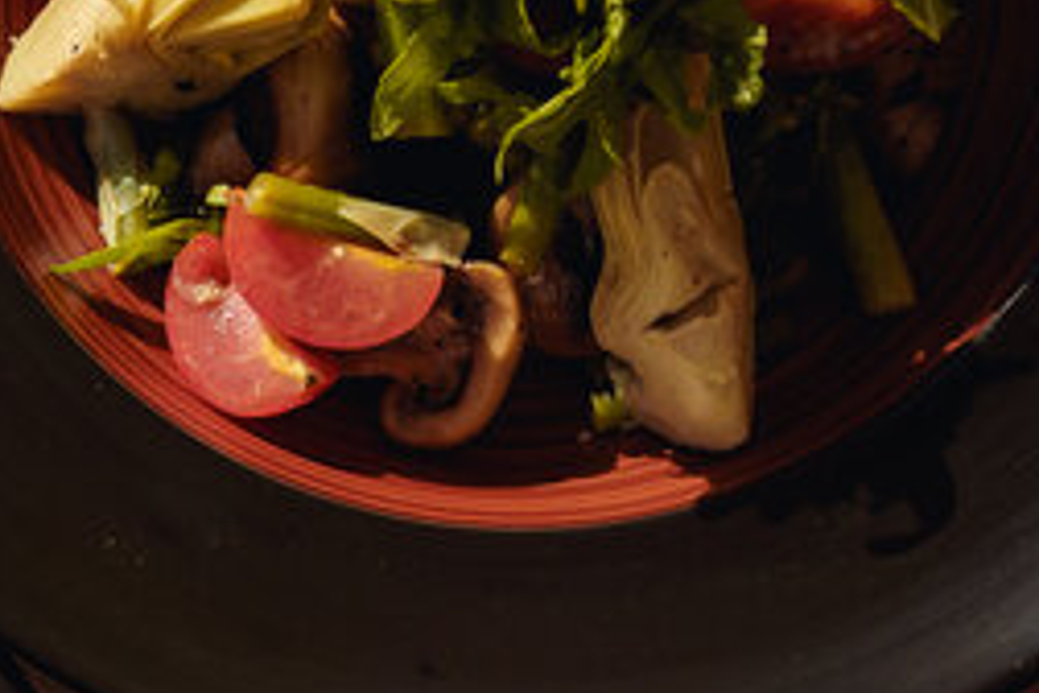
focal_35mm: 142
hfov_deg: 13.3
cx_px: -709
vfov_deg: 9.1
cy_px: 1363
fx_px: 4098
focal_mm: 35
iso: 100
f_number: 8
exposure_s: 1/500
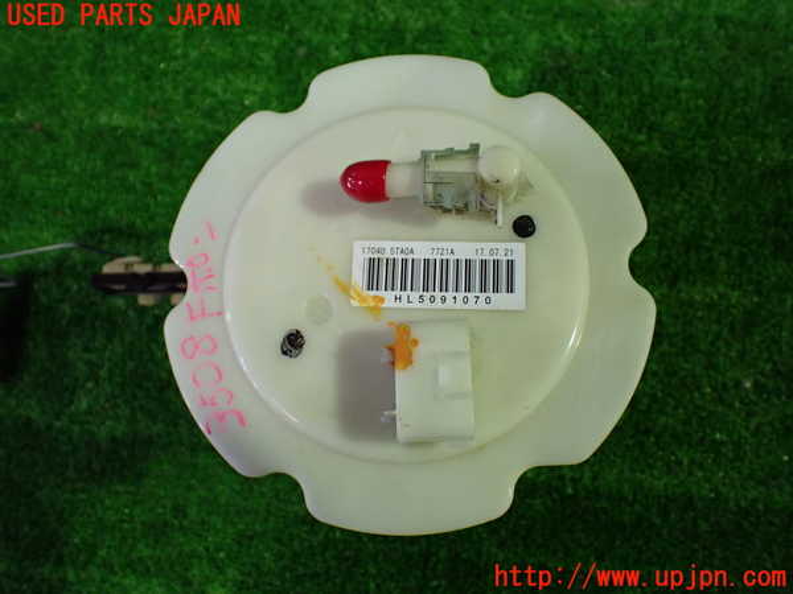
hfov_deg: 60.0
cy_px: 297
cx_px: 396
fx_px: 687
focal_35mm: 30
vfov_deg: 46.8
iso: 640
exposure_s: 1/125
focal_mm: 5.4
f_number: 2.3
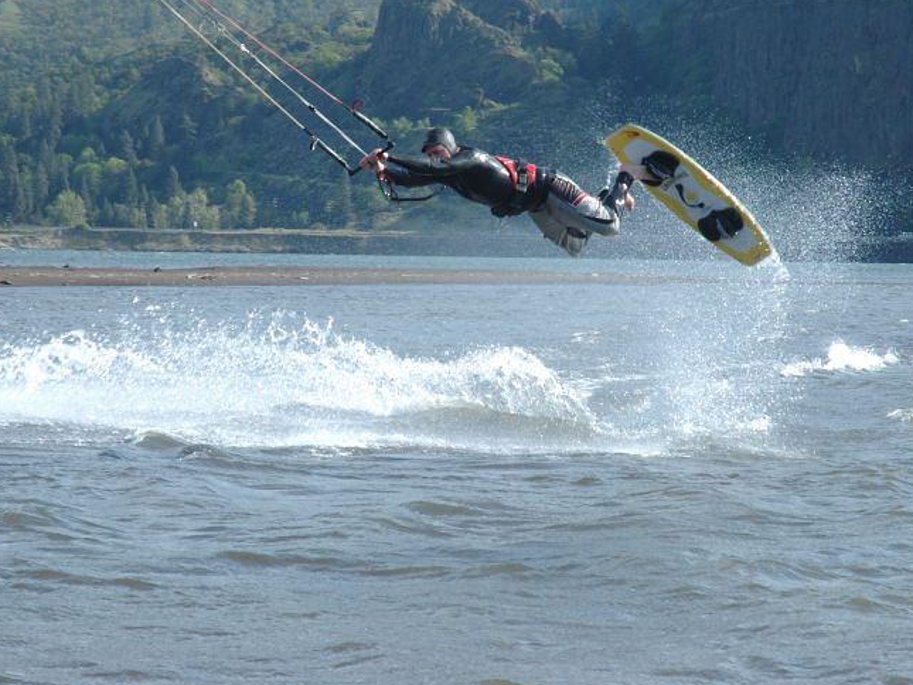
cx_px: 456
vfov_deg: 11.9
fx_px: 3297
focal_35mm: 125
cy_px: 323
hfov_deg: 15.8
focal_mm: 70
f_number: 10
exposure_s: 1/250
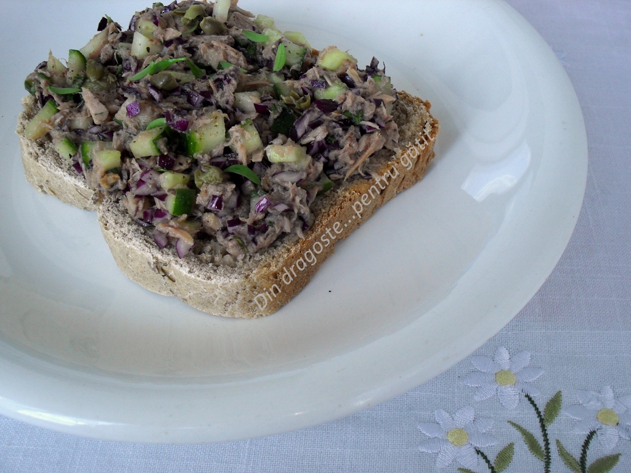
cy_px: 236
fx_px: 766
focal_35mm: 42
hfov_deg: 44.8
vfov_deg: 34.3
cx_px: 316
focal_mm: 7.5
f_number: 3.6
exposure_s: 1/125
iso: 100
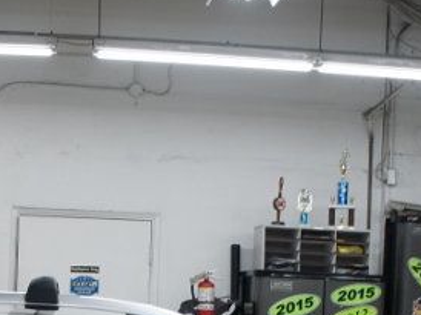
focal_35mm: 97
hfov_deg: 20.2
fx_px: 1179
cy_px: 416
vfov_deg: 14.5
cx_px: 143
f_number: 4
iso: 200
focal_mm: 18
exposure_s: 1/30
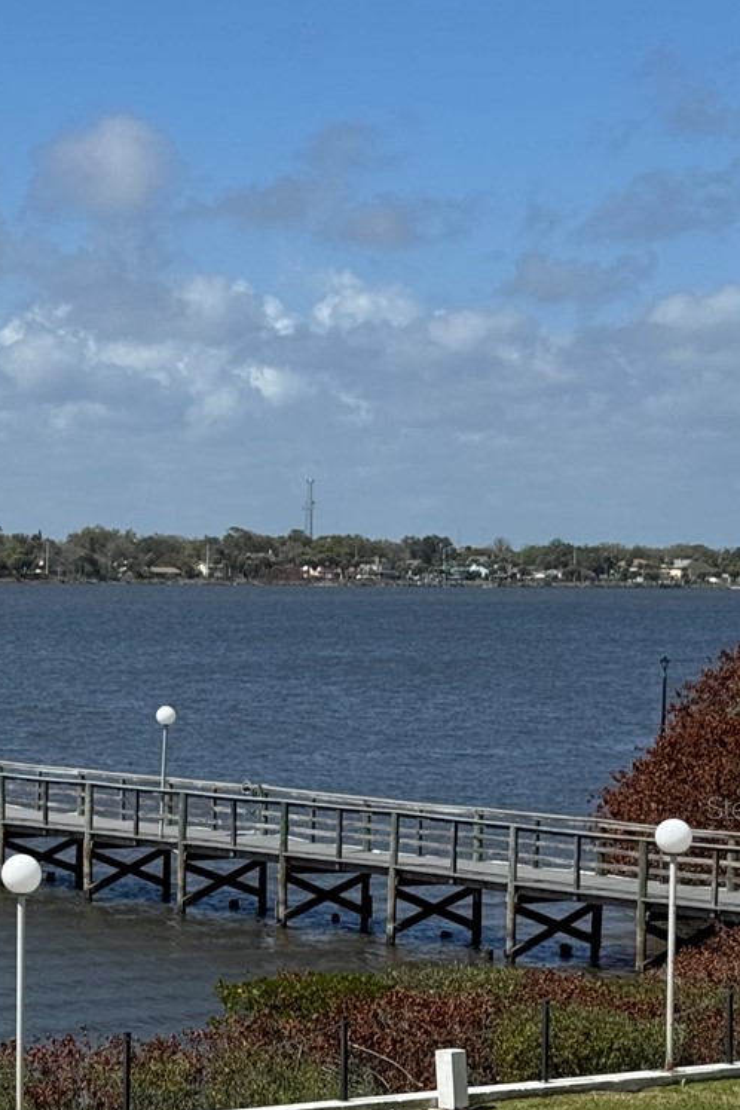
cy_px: 807
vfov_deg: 19.0
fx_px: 3299
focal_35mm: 107
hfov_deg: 12.2
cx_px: -342
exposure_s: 1/7092
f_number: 1.78
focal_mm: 6.76
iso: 64
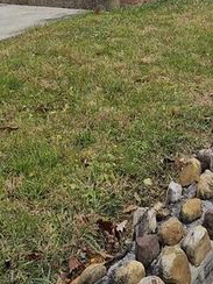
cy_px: -51
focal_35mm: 63
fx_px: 517
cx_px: 143
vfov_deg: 27.3
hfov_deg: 23.2
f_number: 1.7
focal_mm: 6.3
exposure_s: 1/310
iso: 10
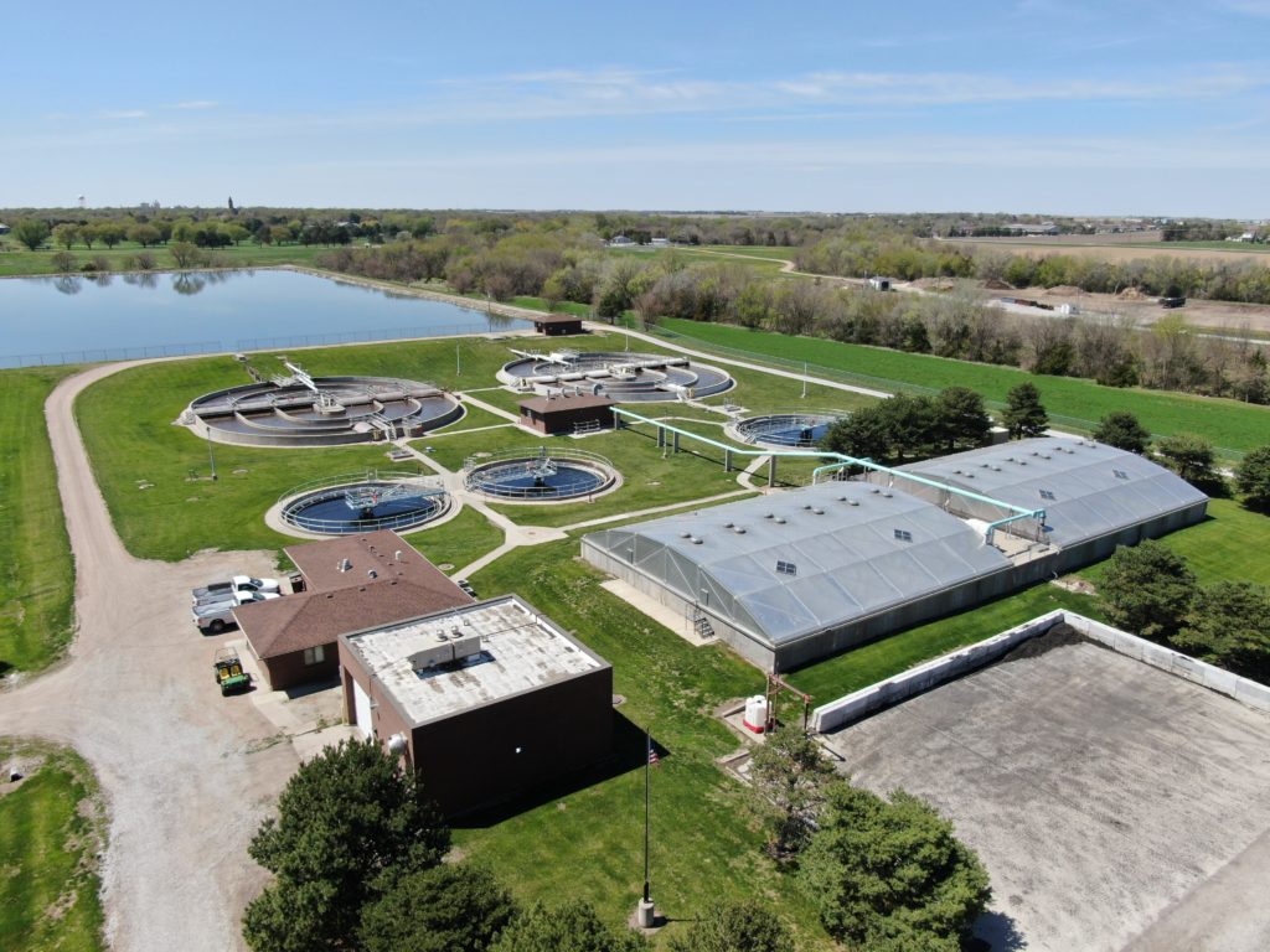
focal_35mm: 24
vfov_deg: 56.8
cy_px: 476
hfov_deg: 71.6
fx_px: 881
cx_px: 635
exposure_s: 1/1600
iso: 100
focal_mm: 4.39
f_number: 2.8
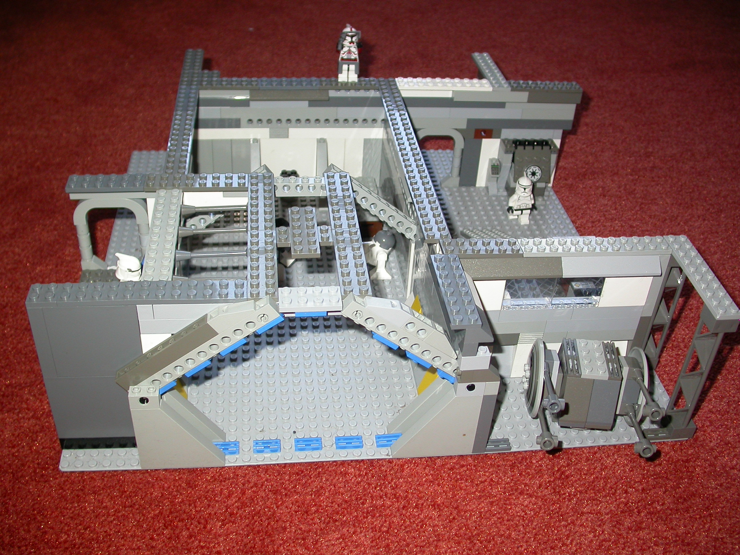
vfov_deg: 37.7
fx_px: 812
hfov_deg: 49.0
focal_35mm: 38
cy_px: 278
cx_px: 370
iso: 100
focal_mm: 7.85
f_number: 2.6
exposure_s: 1/60
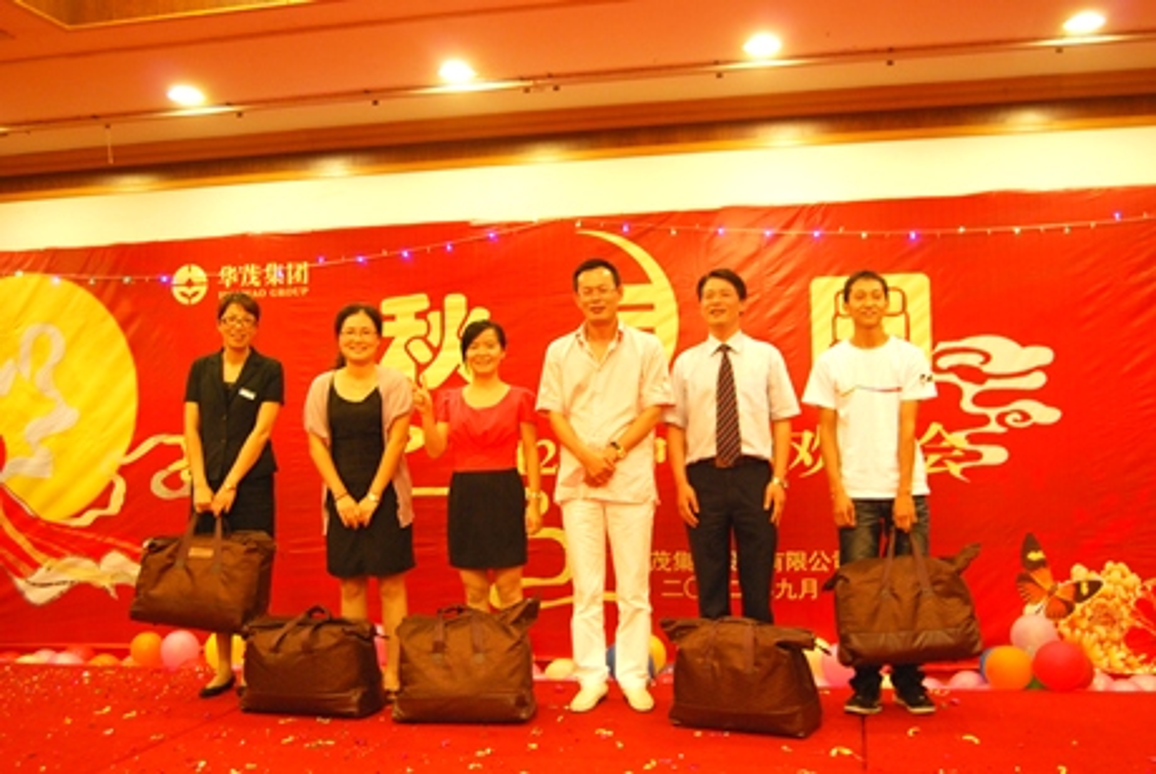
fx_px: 1157
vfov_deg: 37.0
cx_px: 578
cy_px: 387
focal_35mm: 36
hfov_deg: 53.1
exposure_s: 1/15
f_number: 4
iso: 800
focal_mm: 24
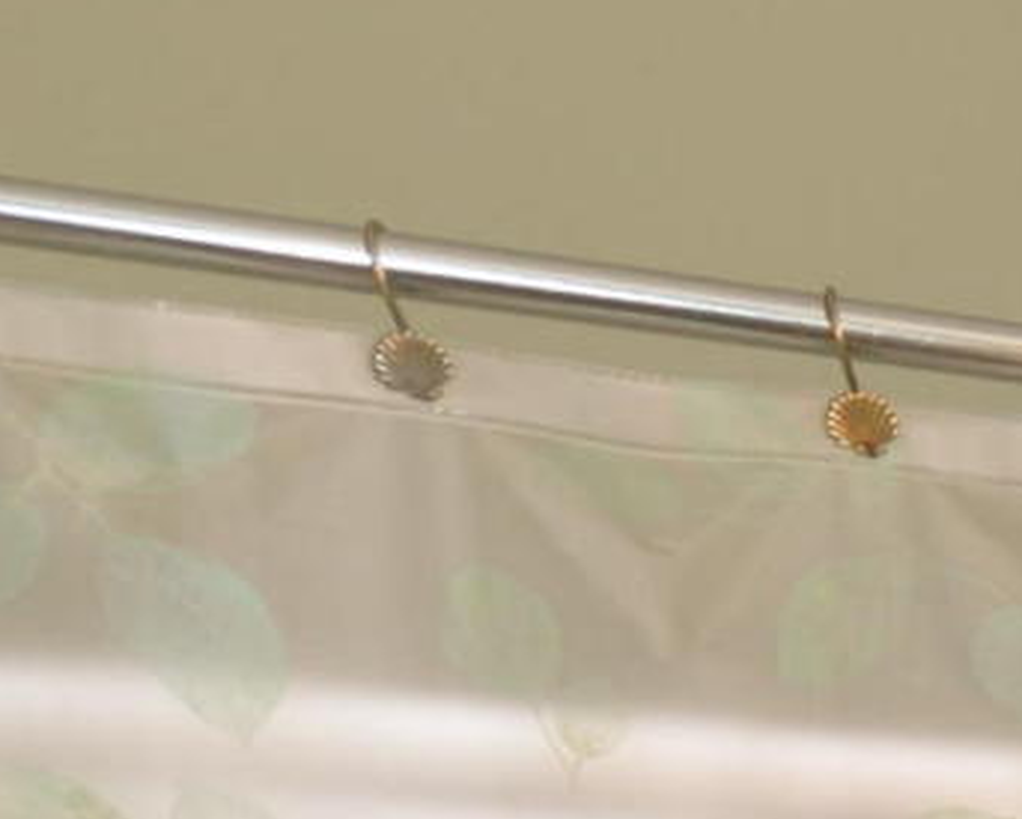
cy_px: 1558
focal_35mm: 123
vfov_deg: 11.5
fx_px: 3724
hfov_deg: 9.6
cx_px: 3507
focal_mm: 15
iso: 360
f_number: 4
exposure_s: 1/60
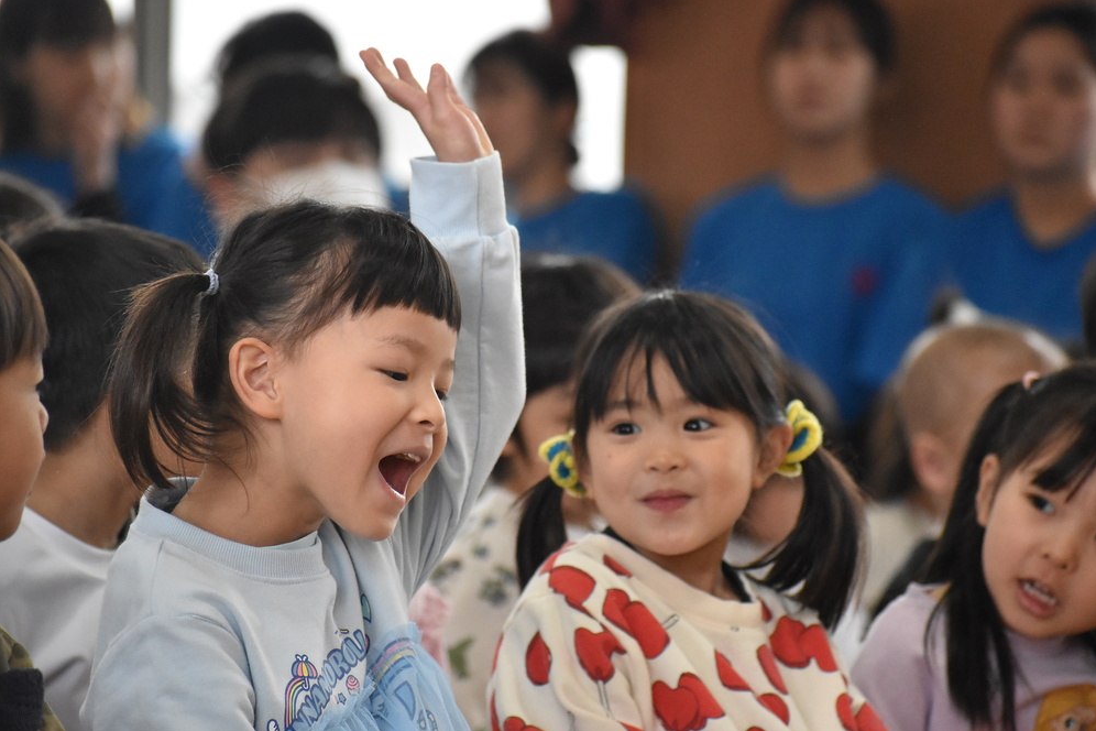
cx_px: 549
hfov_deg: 8.3
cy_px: 366
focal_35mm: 249
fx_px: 7565
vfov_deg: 5.5
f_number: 5
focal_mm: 165
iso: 4000
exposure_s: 1/1000
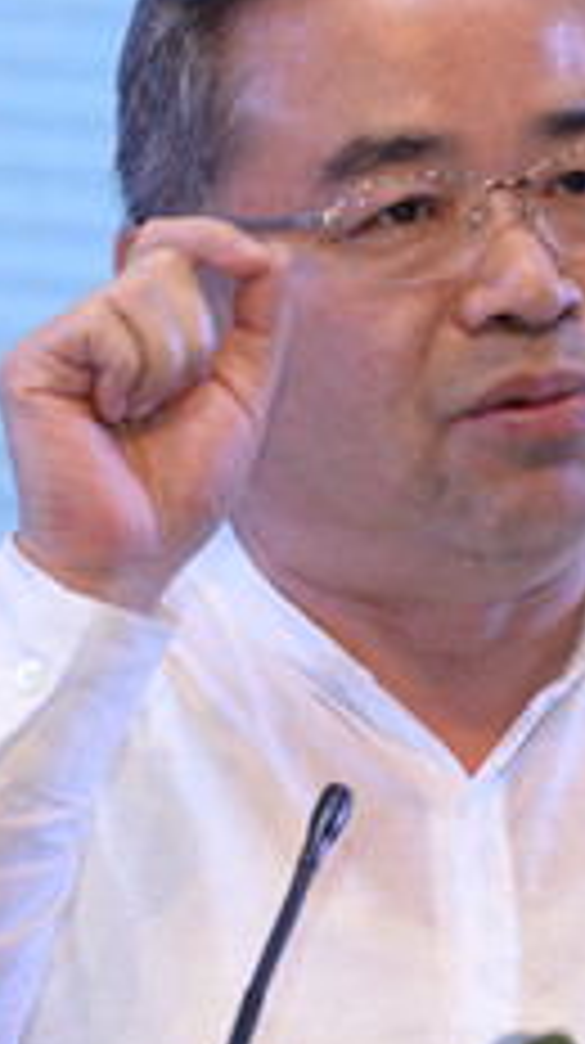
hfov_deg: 3.5
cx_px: 603
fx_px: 9569
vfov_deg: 6.2
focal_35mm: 346
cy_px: 405
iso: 500
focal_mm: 85
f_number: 5.6
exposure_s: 1/200
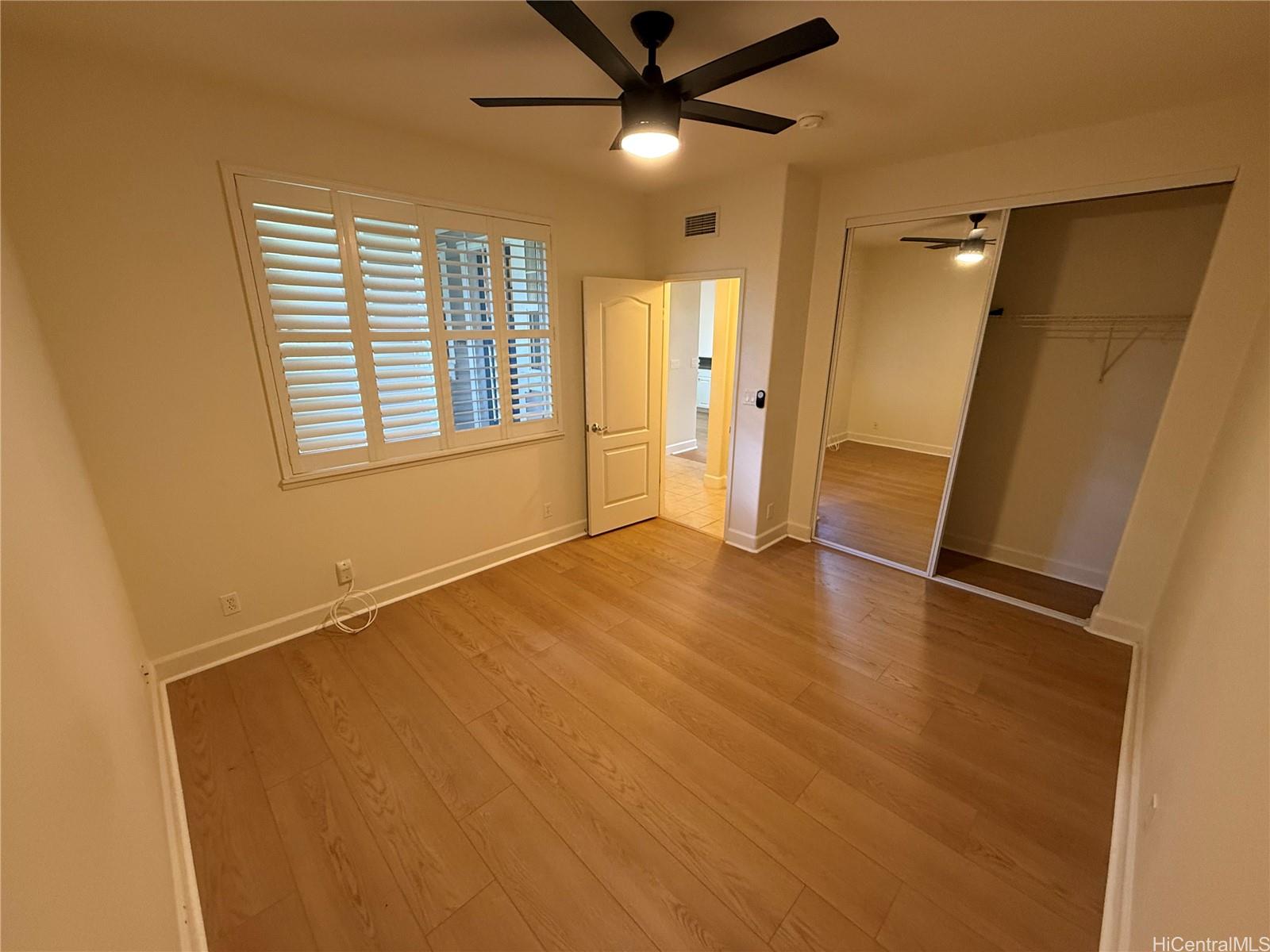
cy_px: 476
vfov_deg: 85.7
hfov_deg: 102.1
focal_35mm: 14
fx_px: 514
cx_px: 635
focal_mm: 2.22
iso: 250
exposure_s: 1/60
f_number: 2.2
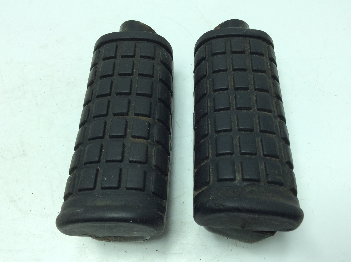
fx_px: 354
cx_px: 185
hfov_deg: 52.7
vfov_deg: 40.6
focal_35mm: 35
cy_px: 131
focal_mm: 3.3
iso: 32
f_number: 2.4
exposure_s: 1/302
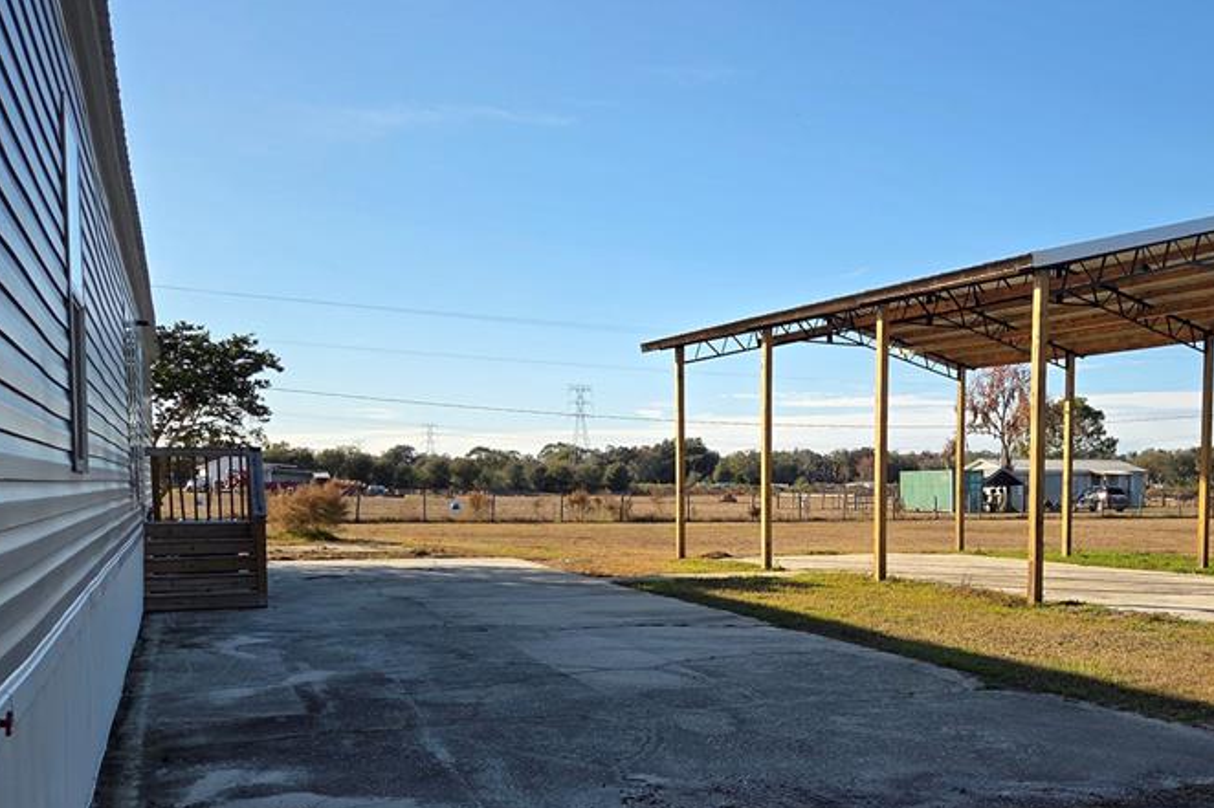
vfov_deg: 35.5
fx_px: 1247
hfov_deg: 50.5
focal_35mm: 37
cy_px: 553
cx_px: 855
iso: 80
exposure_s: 1/3143
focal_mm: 5.4
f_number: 1.8
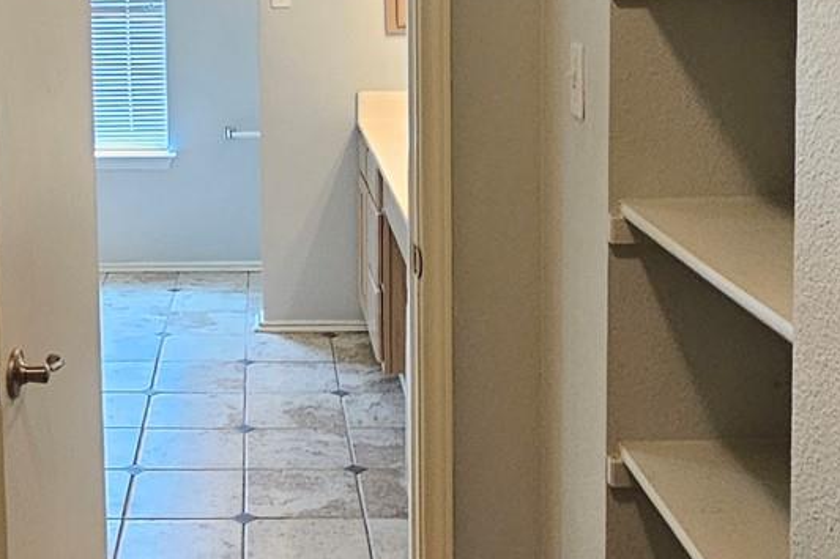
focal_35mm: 52
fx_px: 1213
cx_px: 217
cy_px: 55
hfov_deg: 37.3
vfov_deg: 25.2
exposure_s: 1/40
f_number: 2.2
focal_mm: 2.2
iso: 320
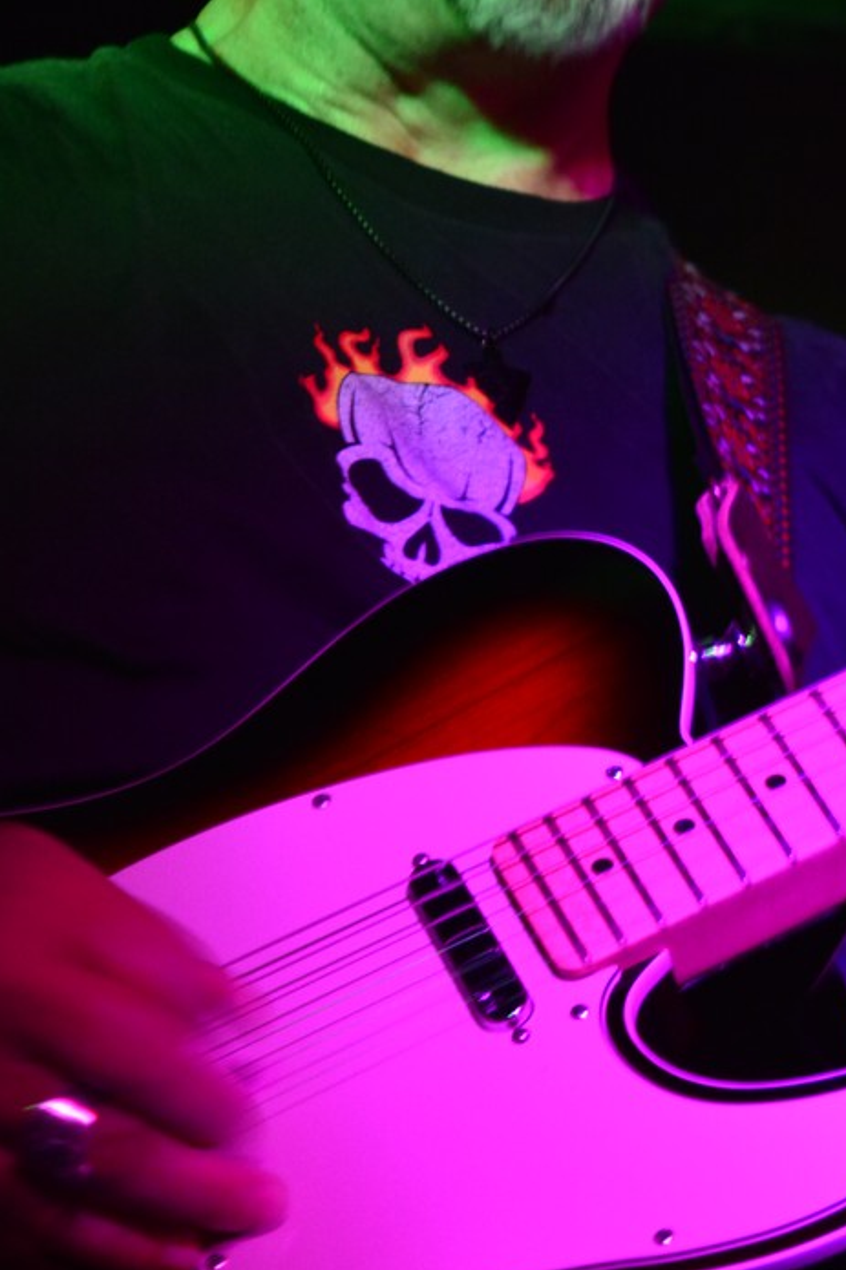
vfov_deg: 12.0
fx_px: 6032
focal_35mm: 171
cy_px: 320
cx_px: 629
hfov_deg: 8.0
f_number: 5.6
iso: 1000
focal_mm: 55
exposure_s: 1/20
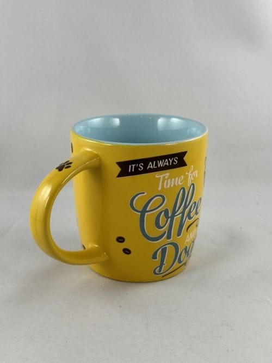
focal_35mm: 48
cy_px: 182
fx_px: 503
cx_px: 136
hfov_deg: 30.3
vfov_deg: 39.7
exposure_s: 1/100
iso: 50
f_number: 1.78
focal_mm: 6.86
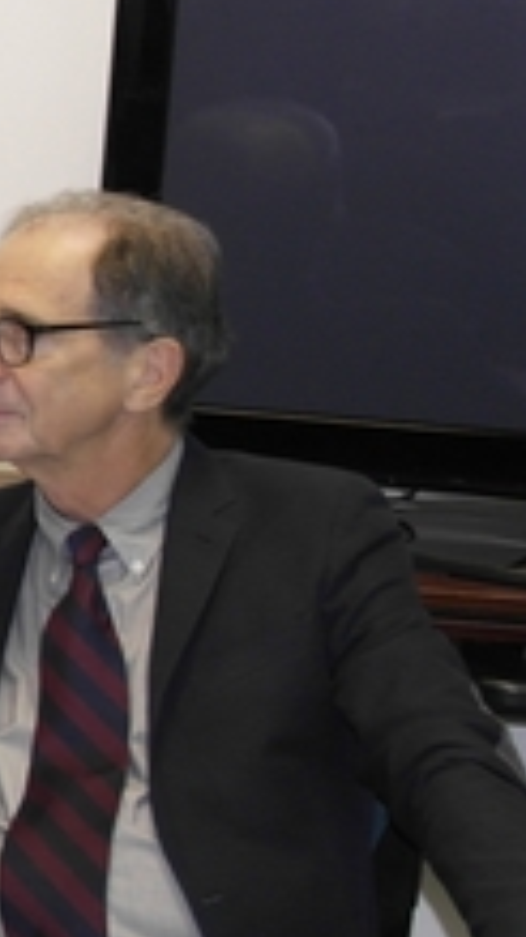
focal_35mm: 115
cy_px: 490
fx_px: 2855
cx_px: -1026
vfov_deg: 18.6
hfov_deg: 8.8
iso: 400
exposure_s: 1/60
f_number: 3.5
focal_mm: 20
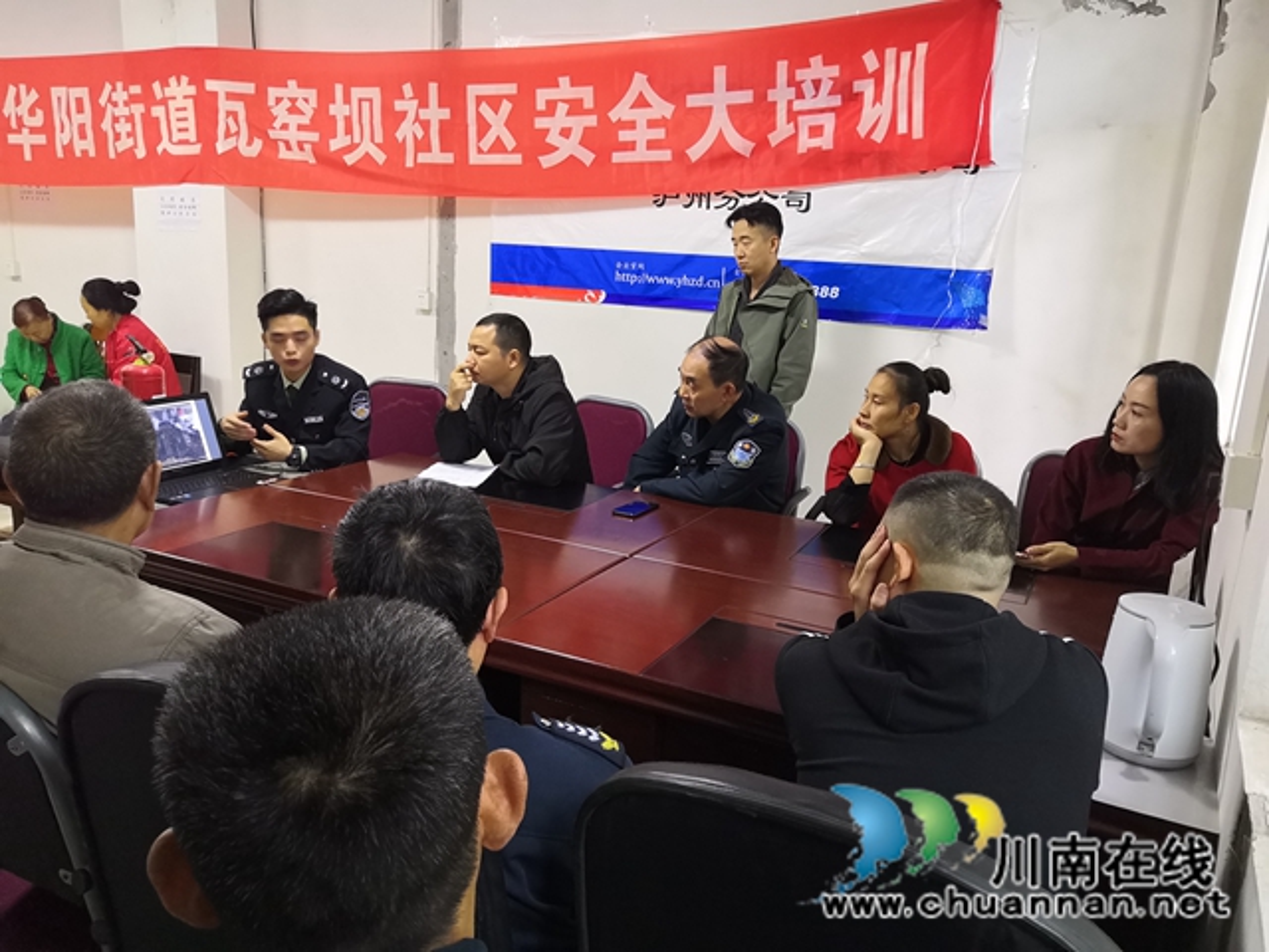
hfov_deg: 65.3
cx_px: 634
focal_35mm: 27
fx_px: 990
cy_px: 476
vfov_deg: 51.4
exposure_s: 1/33.3
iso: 800
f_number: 1.8
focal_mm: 3.95
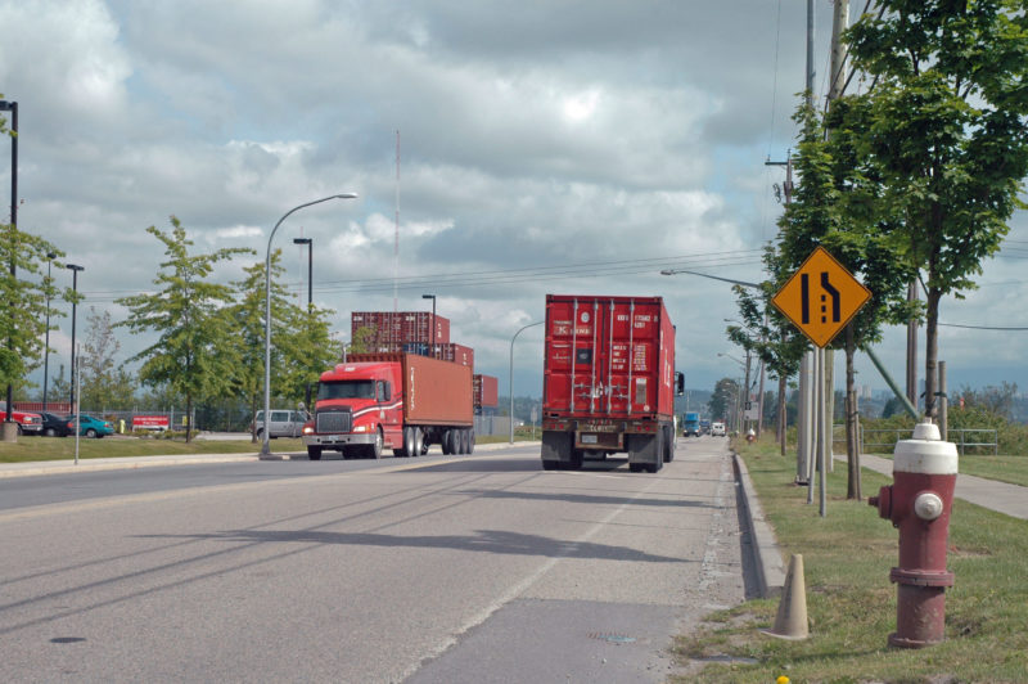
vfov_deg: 23.7
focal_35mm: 57
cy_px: 342
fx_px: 1626
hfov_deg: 35.1
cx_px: 514
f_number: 10
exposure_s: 1/400
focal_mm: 38
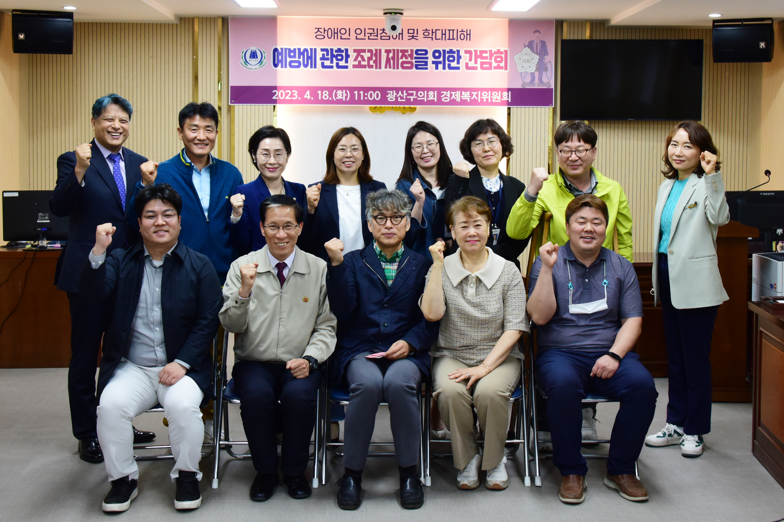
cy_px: 261
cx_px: 392
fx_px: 784
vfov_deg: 36.9
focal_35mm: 36
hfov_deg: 53.1
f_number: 10
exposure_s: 1/30
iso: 1600
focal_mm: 36
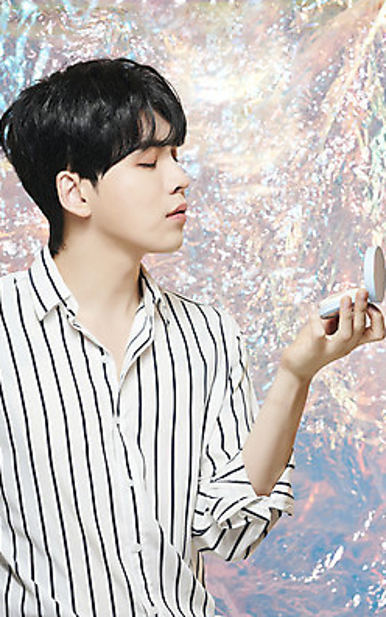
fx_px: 1765
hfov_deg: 12.5
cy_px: 307
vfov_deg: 19.8
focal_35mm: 105
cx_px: 191
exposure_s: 1/125
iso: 64
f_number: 5.6
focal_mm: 102
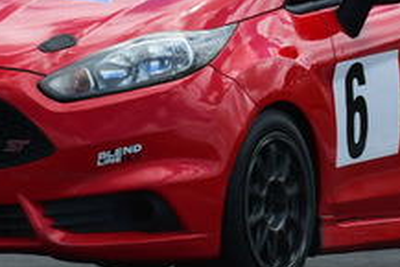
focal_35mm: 2102
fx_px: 23370
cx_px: 147
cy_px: -74
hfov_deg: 1.0
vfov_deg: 0.7
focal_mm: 380
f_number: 10
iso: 400
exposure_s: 1/640
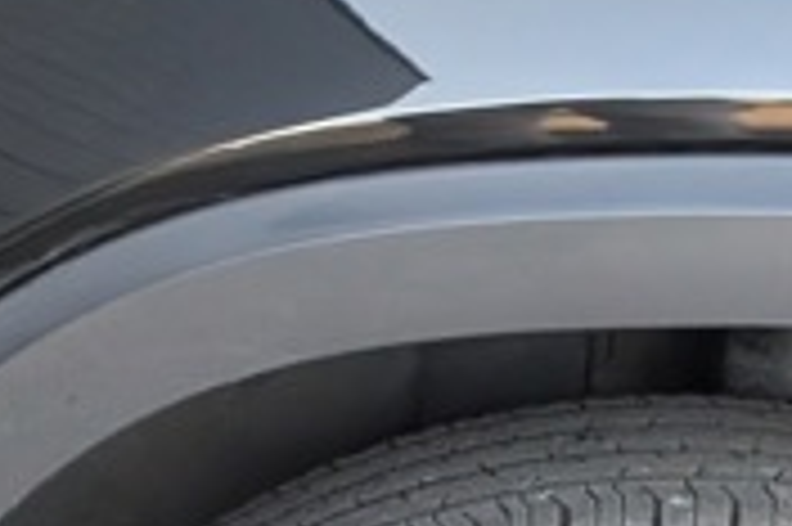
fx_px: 5099
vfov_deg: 5.7
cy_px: 1137
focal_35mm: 232
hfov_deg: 8.9
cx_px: 693
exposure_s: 1/649
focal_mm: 6.9
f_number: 1.68
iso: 496
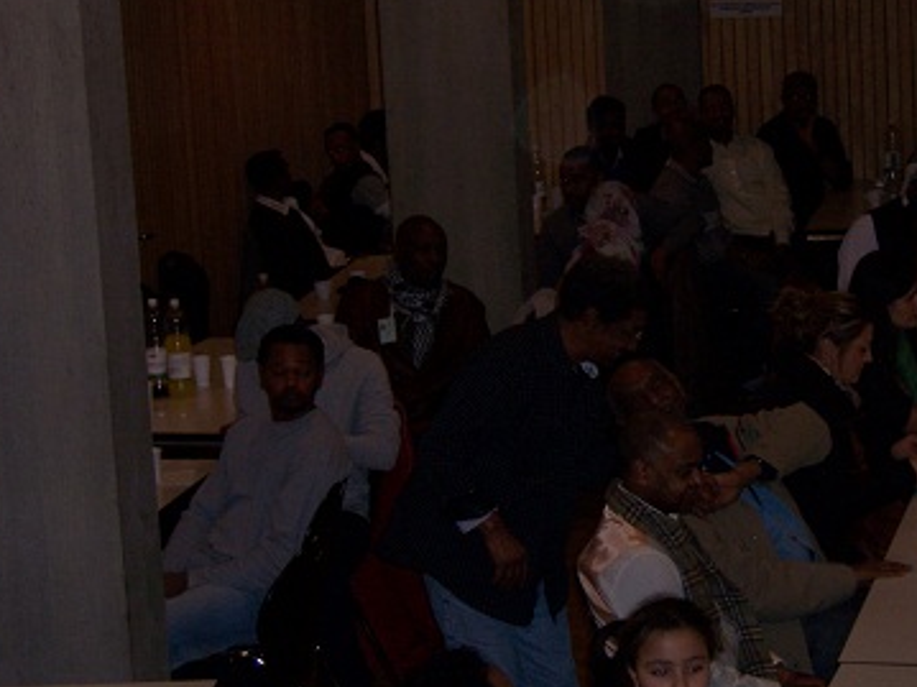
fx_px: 2781
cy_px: 295
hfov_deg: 18.7
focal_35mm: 105
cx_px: 621
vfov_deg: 14.1
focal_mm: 12.1
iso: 140
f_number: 4.3
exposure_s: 1/90
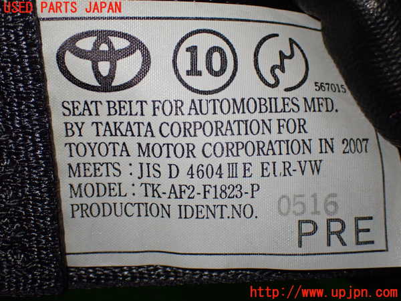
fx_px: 672
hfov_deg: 33.2
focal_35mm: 58
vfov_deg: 25.2
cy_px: 150
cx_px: 200
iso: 640
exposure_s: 1/250
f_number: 3.5
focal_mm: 10.35
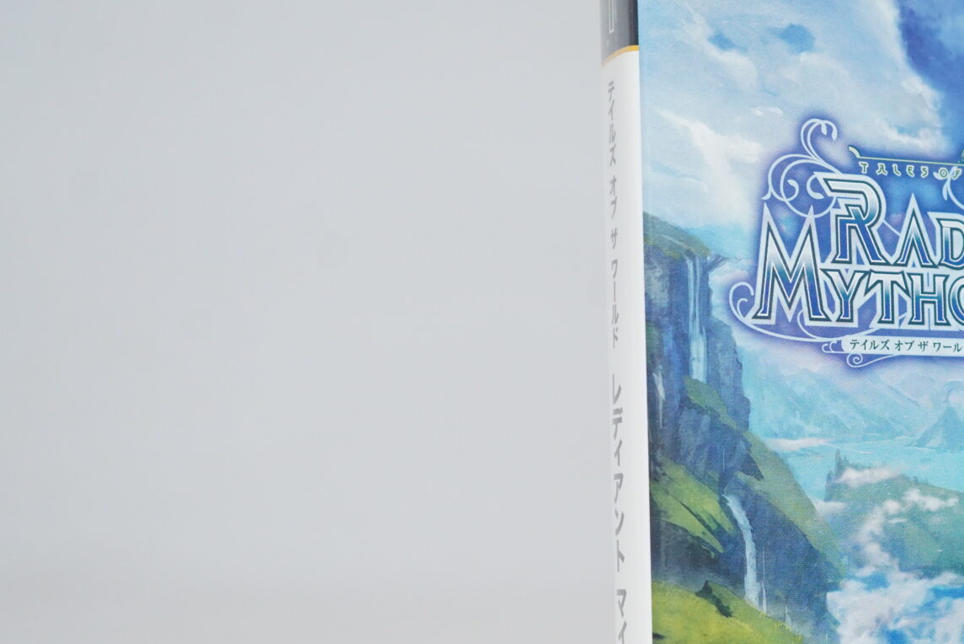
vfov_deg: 17.8
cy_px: 504
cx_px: 971
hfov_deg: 25.3
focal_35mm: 76
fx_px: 2035
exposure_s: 1/40
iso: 1000
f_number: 5
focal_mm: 34
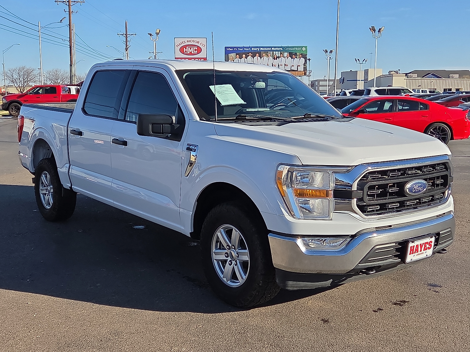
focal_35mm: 42
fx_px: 570
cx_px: 235
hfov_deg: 44.8
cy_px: 176
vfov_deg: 34.3
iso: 25
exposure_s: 1/1667
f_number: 1.8
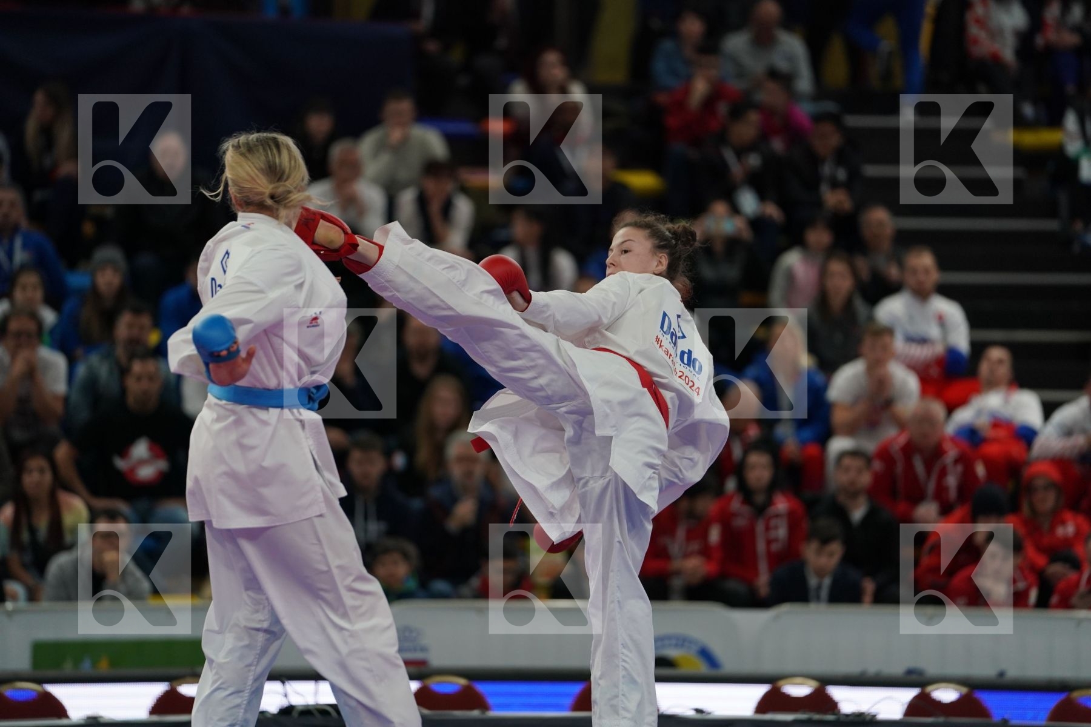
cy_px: 364
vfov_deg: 7.0
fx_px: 5970
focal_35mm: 197
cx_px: 546
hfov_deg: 10.4
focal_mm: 197
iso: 1250
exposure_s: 1/1000
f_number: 2.8
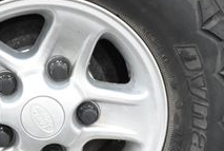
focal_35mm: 252
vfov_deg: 5.5
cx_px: 56
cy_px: 79
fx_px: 1571
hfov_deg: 8.1
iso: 2000
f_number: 13
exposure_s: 1/60
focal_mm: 56
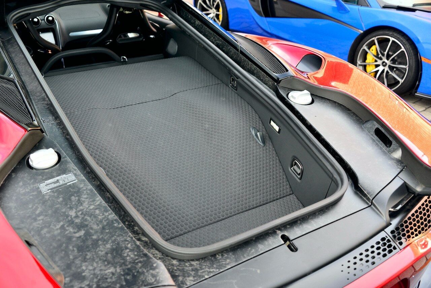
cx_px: 216
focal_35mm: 35
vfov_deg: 37.9
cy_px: 144
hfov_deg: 54.4
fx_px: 419
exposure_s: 1/200
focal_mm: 35
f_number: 4.5
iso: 500
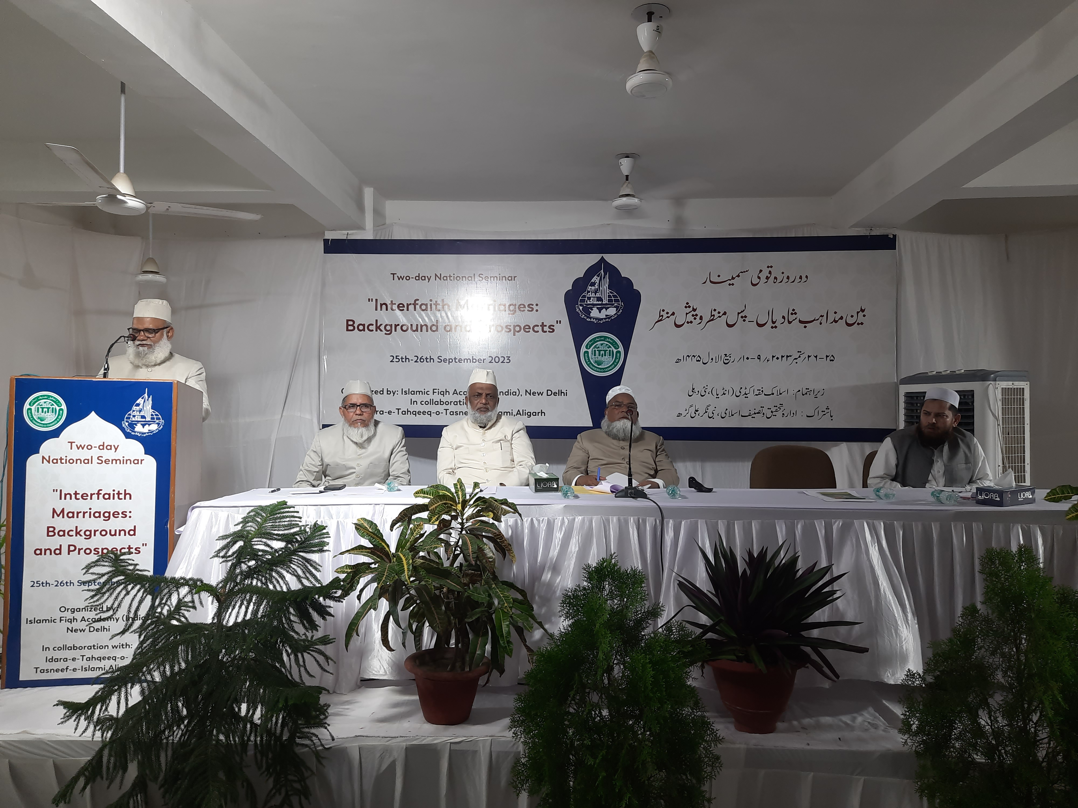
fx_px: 779
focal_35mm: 25
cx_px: 539
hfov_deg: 69.4
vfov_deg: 54.9
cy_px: 404
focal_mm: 4.6
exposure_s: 1/50
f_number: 2
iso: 50
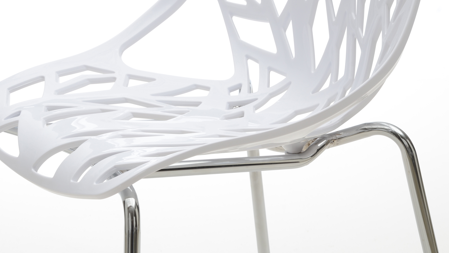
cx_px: 198
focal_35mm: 133
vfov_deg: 9.1
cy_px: 127
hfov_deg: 16.2
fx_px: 1579
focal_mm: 75
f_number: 10
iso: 200
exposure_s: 1/125
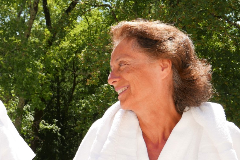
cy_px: 101
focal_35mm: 73
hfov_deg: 27.3
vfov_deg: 18.7
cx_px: 58
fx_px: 487
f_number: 5.6
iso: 200
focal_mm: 16.5
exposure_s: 1/400
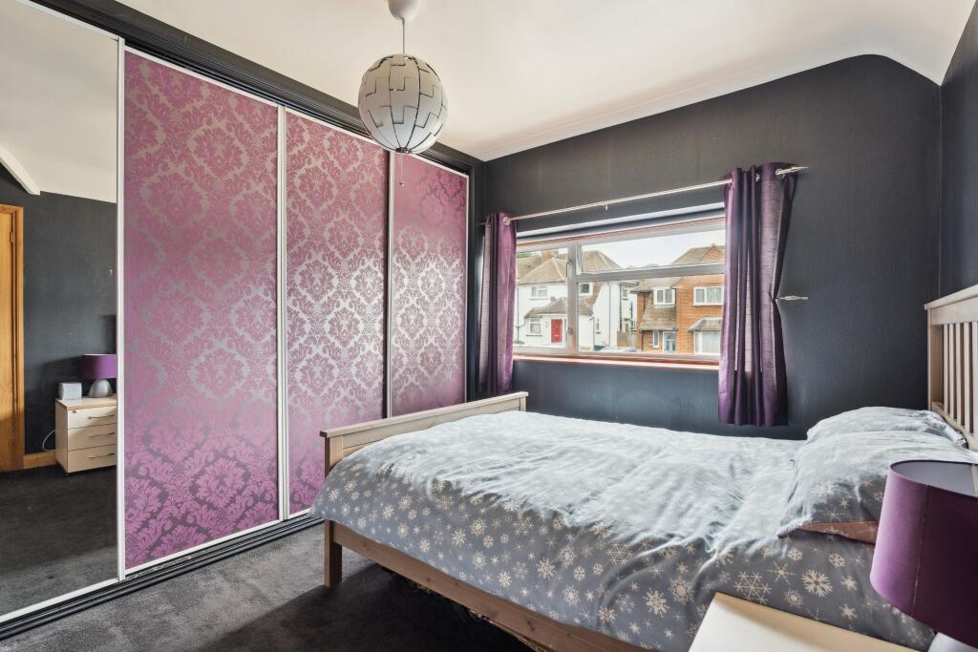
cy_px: 326
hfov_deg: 96.7
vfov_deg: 73.8
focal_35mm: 16
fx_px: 435
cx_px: 489
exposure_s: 1/60
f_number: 7.1
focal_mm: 16
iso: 640
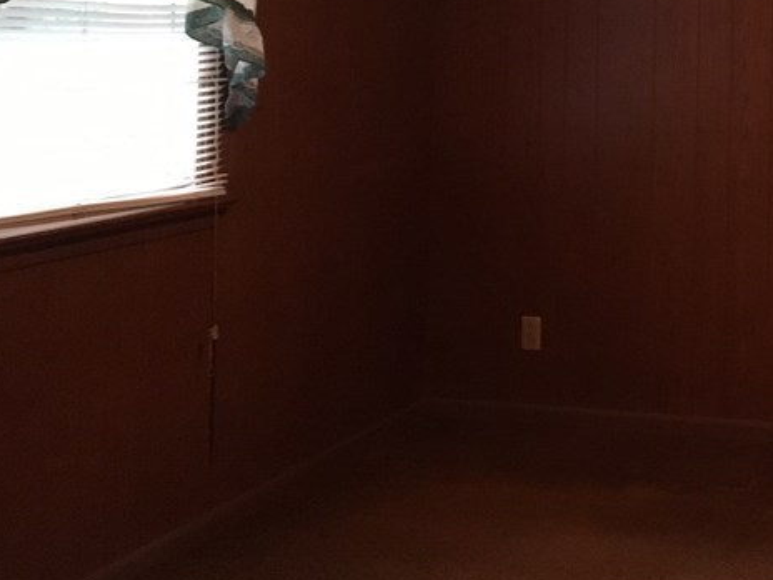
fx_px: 1429
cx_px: 816
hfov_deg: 28.0
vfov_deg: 22.4
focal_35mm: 64
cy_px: 55
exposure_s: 1/15
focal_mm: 4.15
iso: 320
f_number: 2.2
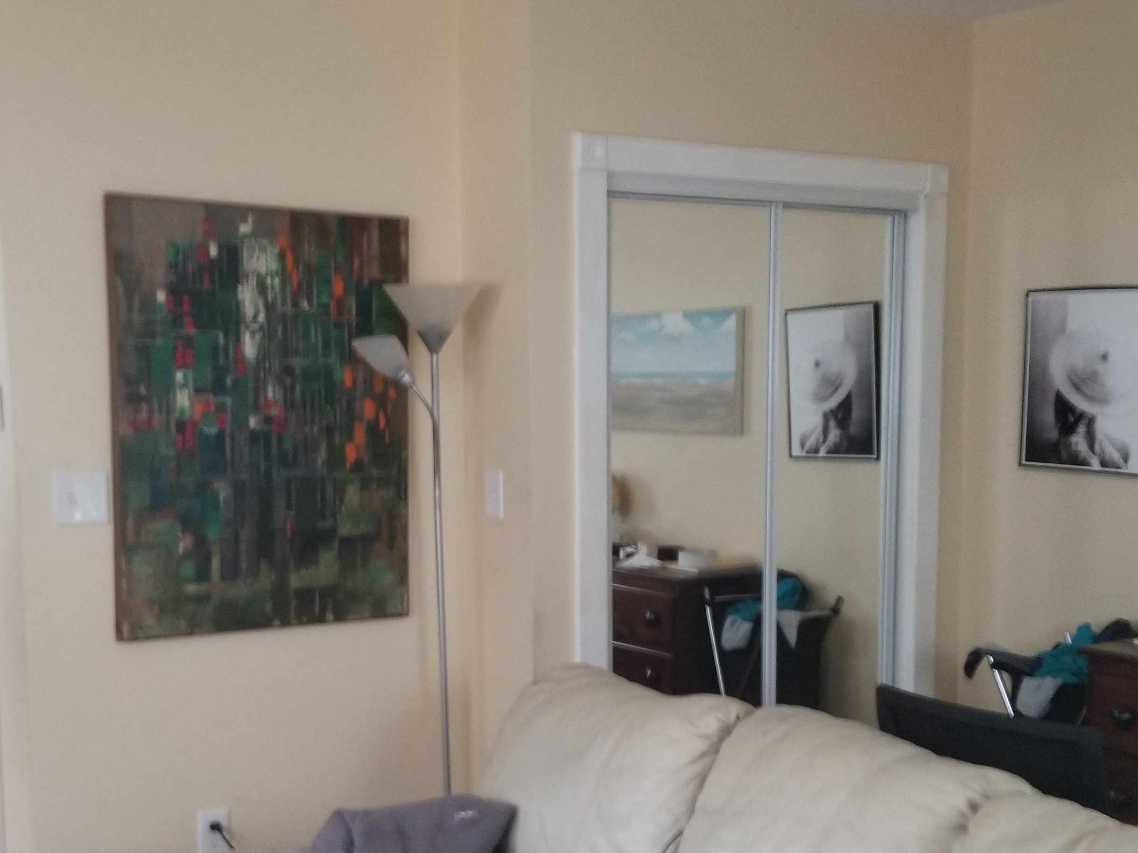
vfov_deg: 33.2
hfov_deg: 43.8
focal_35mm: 43
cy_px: 590
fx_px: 1413
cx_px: 530
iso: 200
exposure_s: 1/11
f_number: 1.7
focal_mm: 4.25
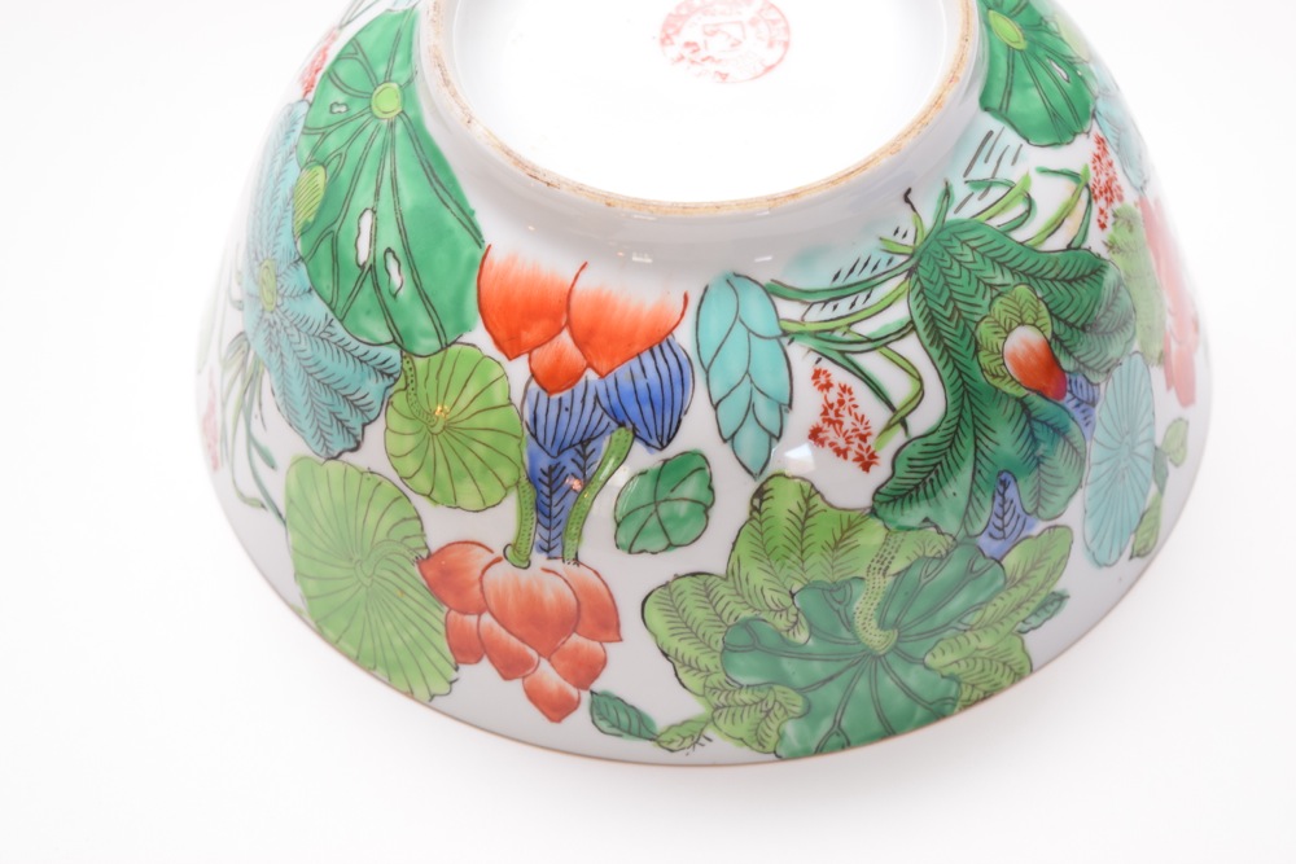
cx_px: 648
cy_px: 432
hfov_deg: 24.6
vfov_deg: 16.6
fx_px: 2970
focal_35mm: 82
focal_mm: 55
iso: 800
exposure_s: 1/60
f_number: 5.6
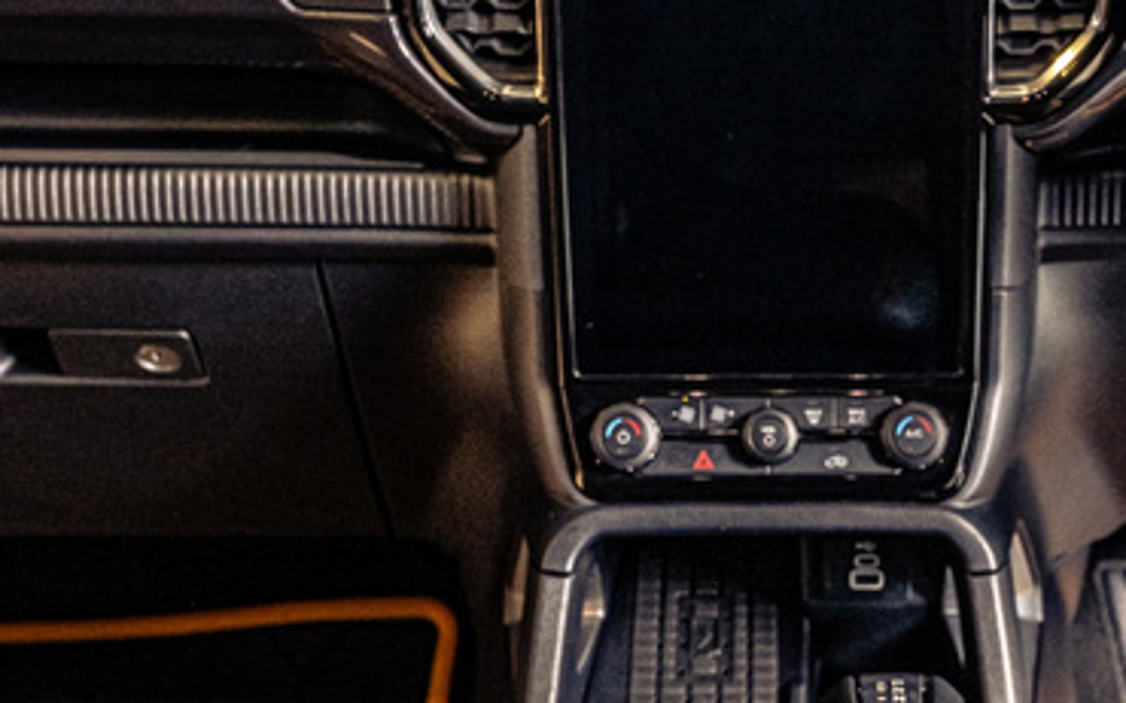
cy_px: 539
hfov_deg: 25.9
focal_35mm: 79
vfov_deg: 16.4
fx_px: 2424
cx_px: 814
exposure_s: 1/125
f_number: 4.5
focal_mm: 28
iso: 1600
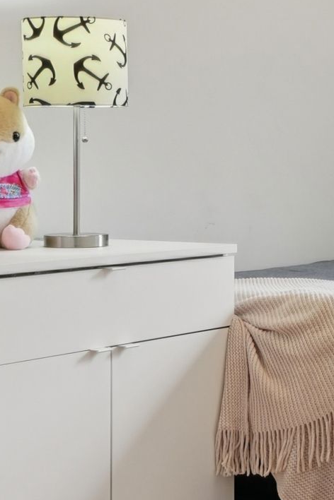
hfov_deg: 14.6
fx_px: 1225
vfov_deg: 23.0
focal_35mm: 88
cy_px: 145
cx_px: 489
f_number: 8
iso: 400
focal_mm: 16
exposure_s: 1/50
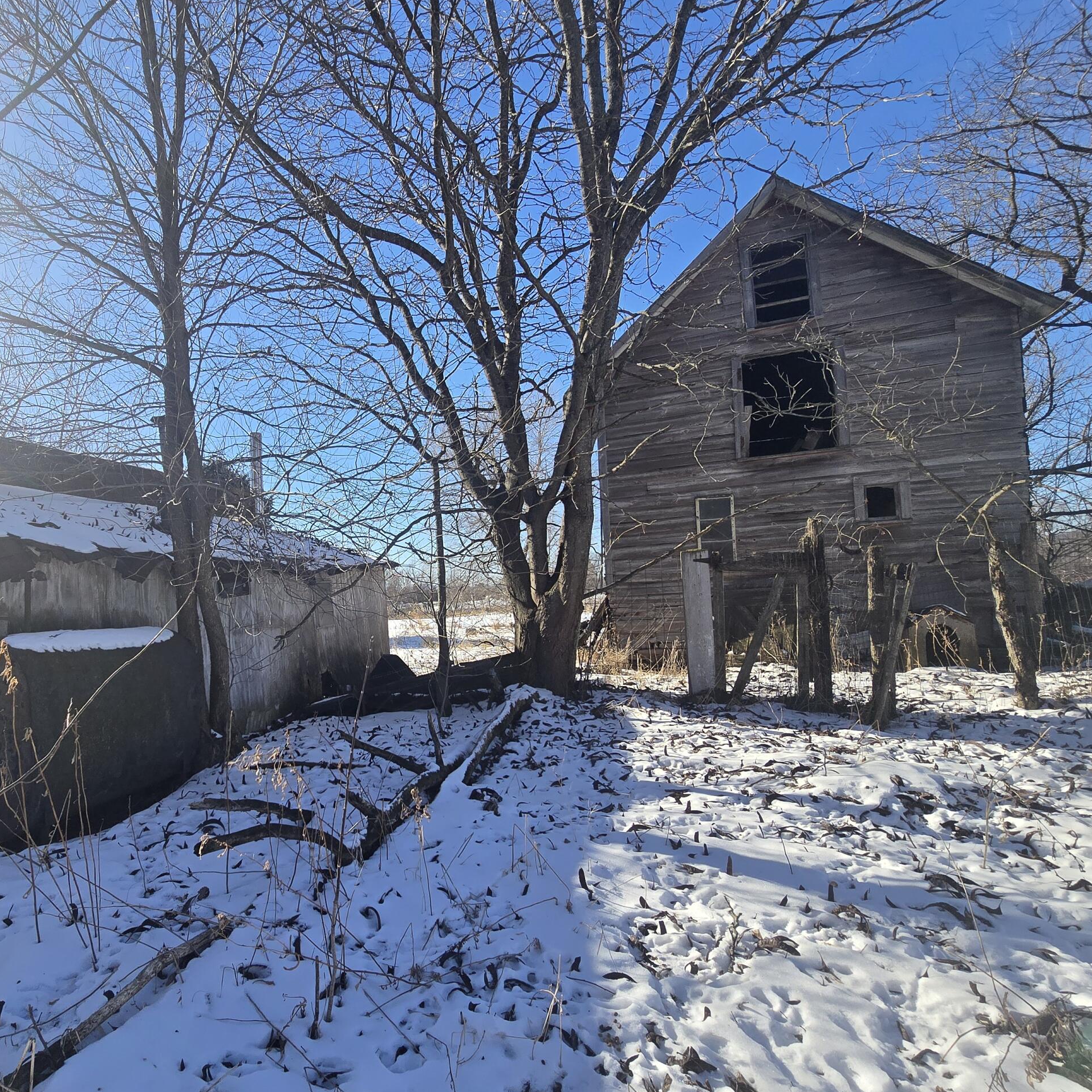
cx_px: 361
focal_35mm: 18
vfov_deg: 80.7
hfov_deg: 78.0
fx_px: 642
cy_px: 558
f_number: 2.2
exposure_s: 1/2302
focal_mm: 2.2
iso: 50
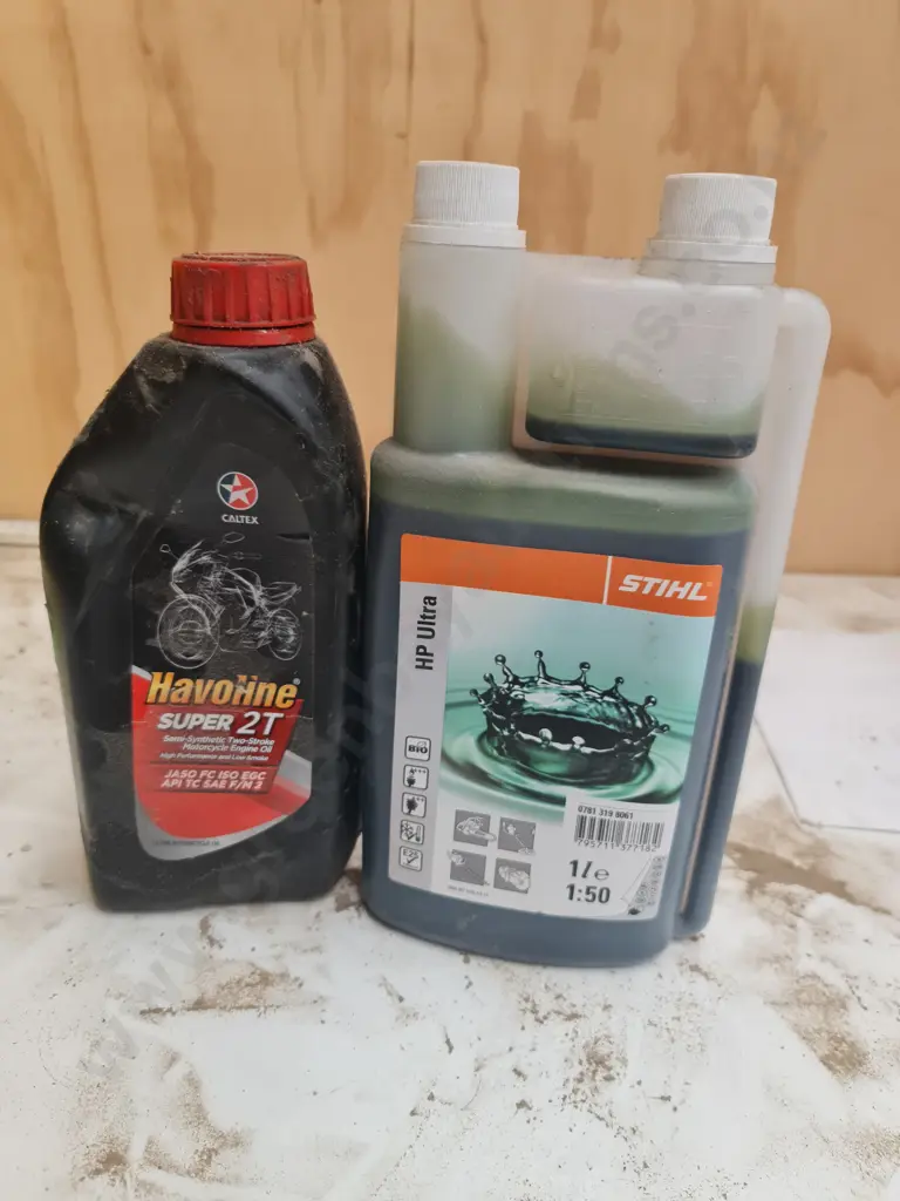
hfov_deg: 54.9
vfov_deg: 69.4
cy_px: 600
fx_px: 867
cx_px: 450
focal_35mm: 25
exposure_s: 1/120
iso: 160
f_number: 1.8
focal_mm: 7
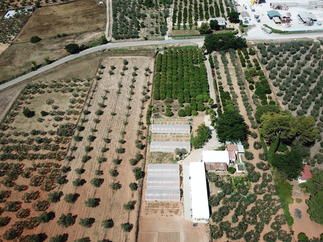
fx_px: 243
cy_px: 121
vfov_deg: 53.1
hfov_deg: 67.3
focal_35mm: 26
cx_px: 162
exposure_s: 1/1575
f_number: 2.2
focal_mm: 4.73
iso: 100
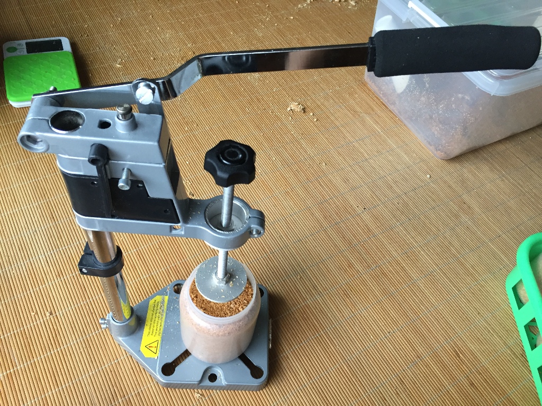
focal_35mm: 29
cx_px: 271
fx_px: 454
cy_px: 203
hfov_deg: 61.7
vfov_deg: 48.2
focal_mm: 4.15
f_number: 2.2
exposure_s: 1/30
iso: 100
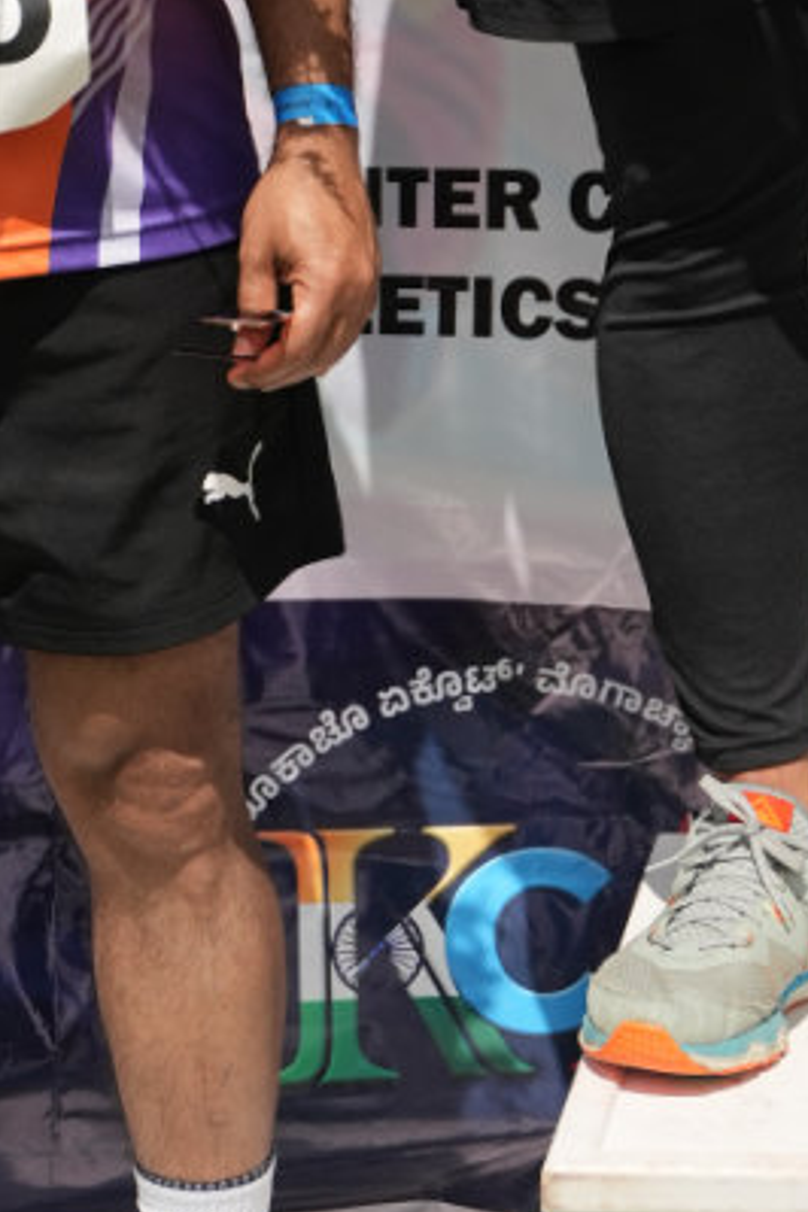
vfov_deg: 13.7
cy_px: -424
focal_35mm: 144
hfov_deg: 9.4
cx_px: 1012
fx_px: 4832
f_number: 2.8
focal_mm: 37.4
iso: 250
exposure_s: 1/6400
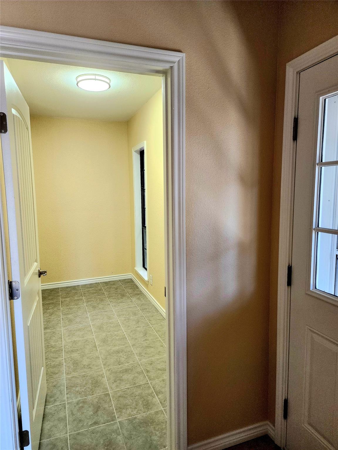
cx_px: 169
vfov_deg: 73.9
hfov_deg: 58.9
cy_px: 225
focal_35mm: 23
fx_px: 299
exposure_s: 1/120
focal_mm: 6.4
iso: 200
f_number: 1.8
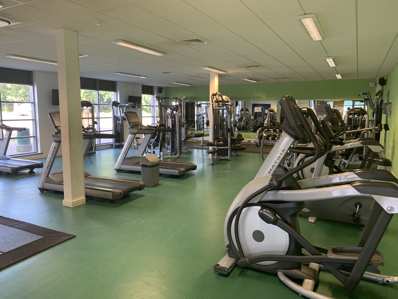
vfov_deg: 53.1
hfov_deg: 67.3
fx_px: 299
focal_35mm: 26
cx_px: 199
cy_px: 150
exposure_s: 1/50
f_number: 1.8
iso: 80
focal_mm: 4.25
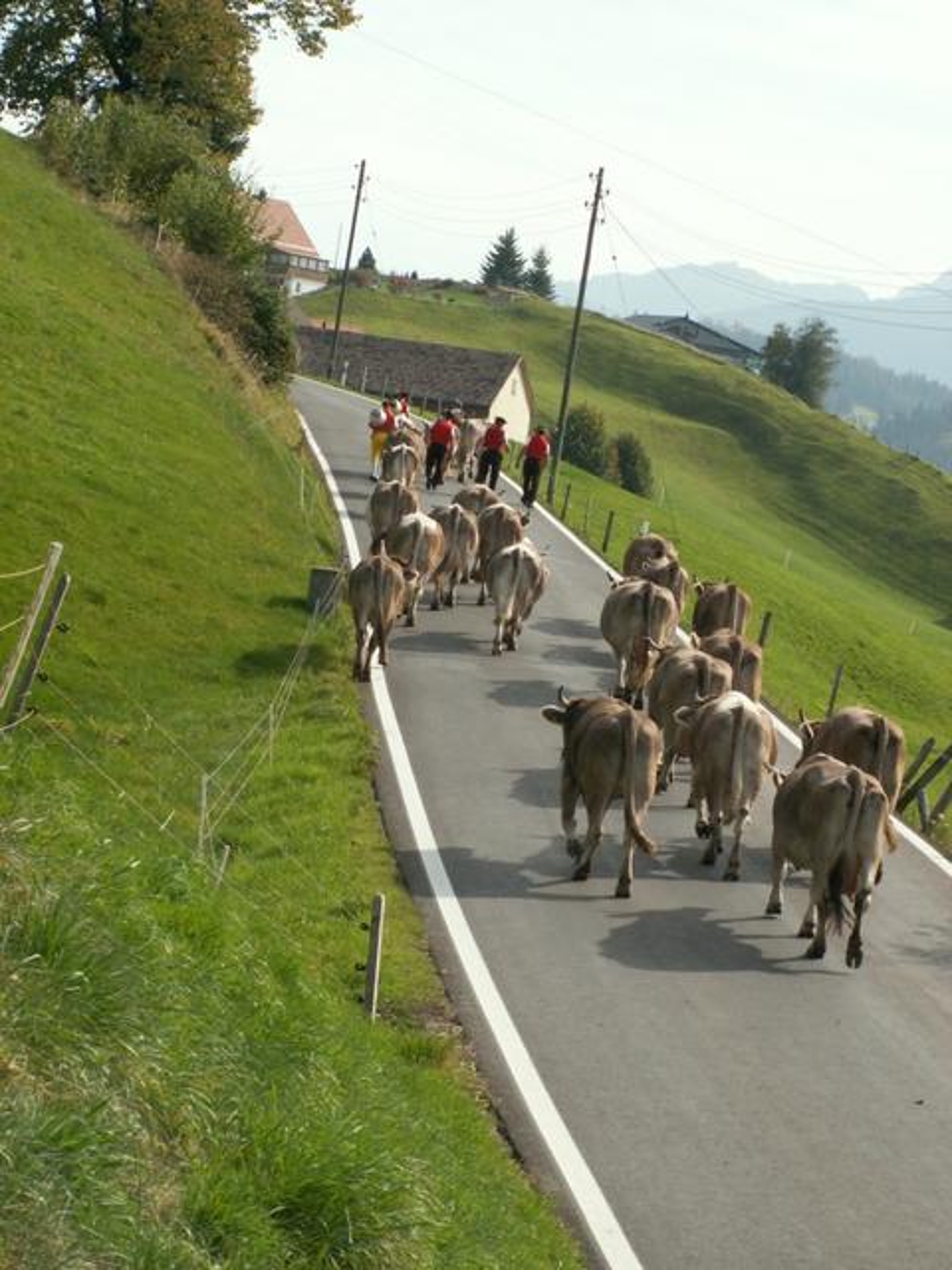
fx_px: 3887
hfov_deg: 14.0
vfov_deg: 18.5
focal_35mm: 106
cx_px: 476
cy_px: 635
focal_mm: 17.39
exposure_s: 1/160
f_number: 6.3
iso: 50
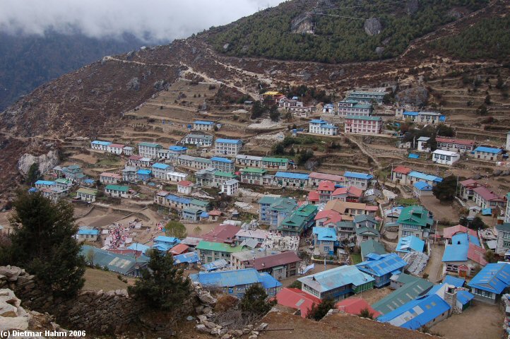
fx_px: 467
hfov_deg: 57.3
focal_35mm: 33
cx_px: 255
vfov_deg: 39.9
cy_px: 170
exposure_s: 1/160
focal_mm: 22
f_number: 9
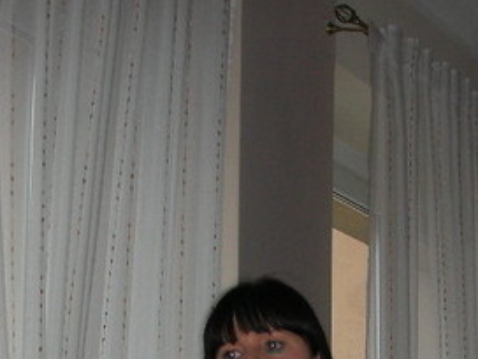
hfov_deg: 19.0
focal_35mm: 103
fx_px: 1422
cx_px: 323
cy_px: 486
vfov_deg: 13.7
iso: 81
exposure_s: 1/60.1
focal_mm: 5.8
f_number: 3
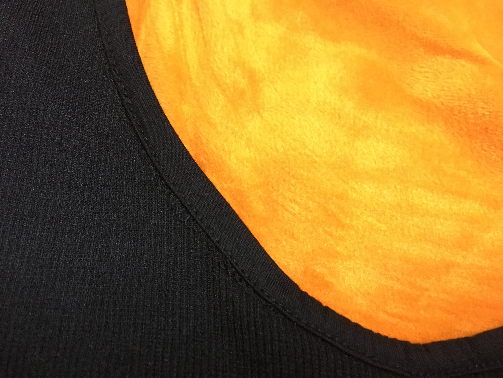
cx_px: 252
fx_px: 421
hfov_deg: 61.7
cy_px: 189
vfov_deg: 48.2
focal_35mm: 29
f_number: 2.2
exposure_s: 1/8
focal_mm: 4.15
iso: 125
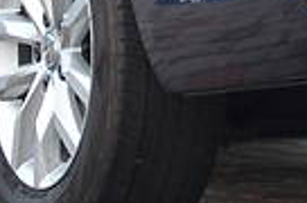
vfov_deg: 2.1
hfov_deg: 3.1
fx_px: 5632
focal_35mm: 662
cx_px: 334
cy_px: -266
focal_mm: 75
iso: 500
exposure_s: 1/60
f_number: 5.3
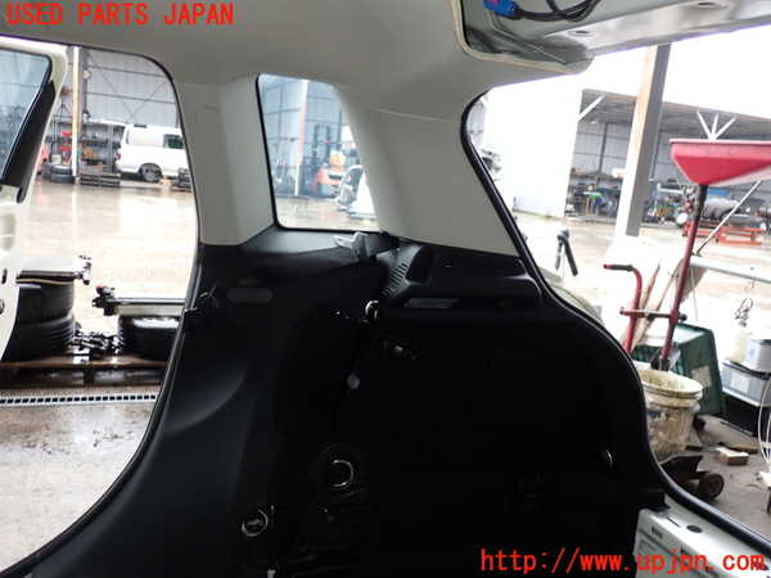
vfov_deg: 46.8
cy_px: 289
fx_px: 668
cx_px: 386
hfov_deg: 60.0
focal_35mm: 30
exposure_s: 1/60
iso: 125
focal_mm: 5.4
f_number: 2.3
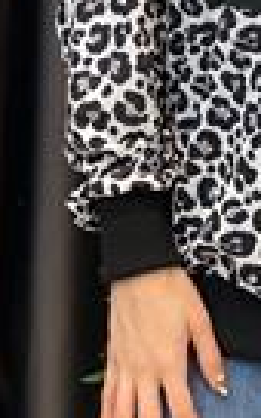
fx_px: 1901
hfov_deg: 7.7
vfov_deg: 12.2
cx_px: 396
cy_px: -94
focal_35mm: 167
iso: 160
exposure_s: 1/100
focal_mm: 6
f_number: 2
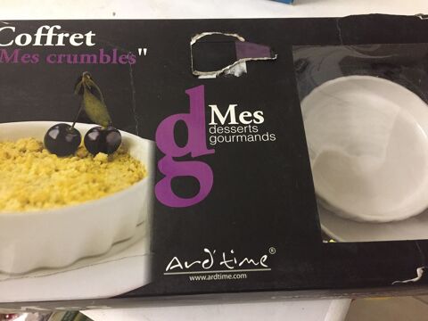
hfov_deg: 61.7
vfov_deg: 48.2
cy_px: 160
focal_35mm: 29
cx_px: 214
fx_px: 359
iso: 320
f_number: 2.2
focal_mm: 4.15
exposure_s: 1/17
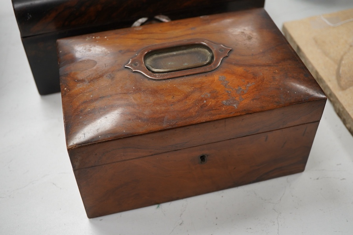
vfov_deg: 29.9
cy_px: 118
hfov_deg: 43.6
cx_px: 176
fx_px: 441
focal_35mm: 45
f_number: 6.3
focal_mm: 30
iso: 800
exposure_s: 1/125
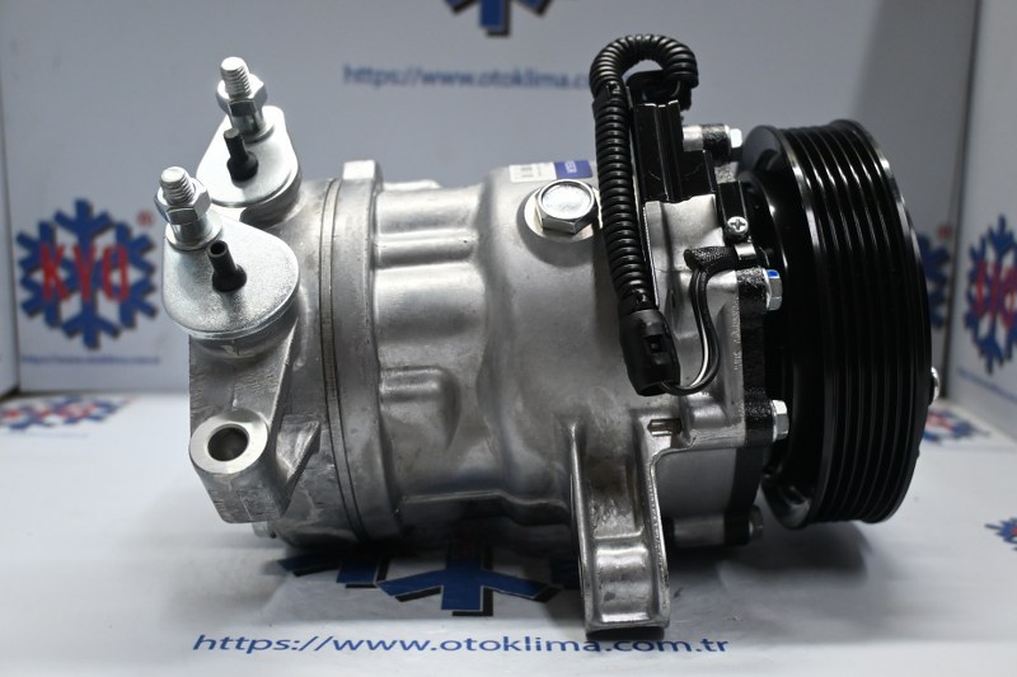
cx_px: 508
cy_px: 338
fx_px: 1059
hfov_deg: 51.3
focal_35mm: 38
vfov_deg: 35.5
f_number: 4.2
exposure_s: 1/125
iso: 1100
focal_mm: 25
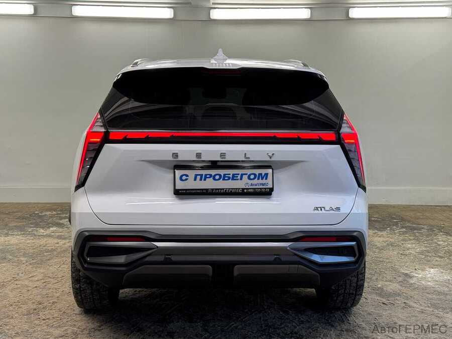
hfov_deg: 39.7
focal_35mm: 48
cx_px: 226
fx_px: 627
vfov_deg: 30.3
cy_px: 170
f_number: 1.78
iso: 50
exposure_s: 1/100
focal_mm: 6.76
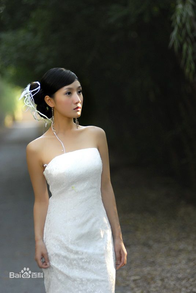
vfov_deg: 11.0
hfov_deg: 7.3
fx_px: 1528
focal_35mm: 188
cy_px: 146
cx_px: 98
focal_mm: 125
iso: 400
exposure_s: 1/160
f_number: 3.2
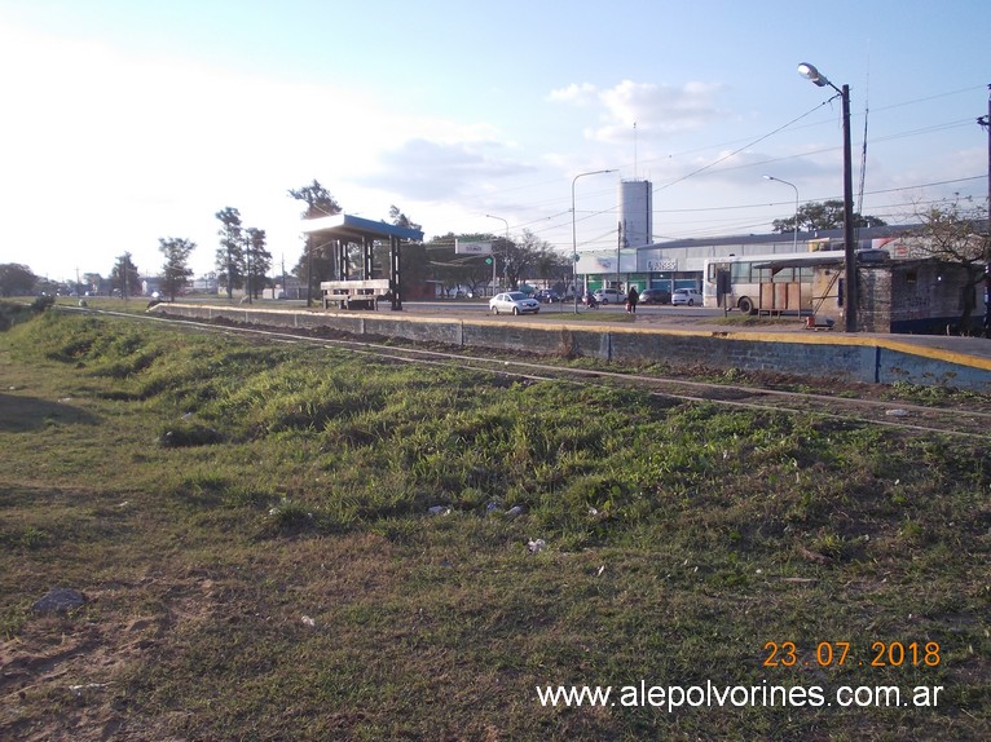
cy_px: 371
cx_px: 496
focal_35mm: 38
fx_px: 1088
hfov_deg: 49.0
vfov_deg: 37.7
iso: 80
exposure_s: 1/125
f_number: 6.2
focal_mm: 5.3
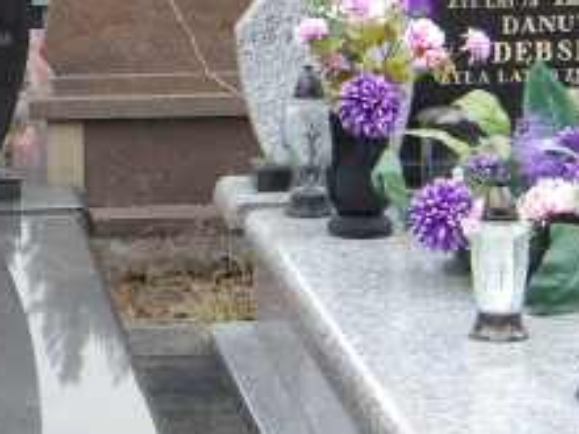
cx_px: -121
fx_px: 2576
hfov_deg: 12.5
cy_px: 166
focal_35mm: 154
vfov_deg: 9.6
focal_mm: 9.4
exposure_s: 1/60
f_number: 4.2
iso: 221
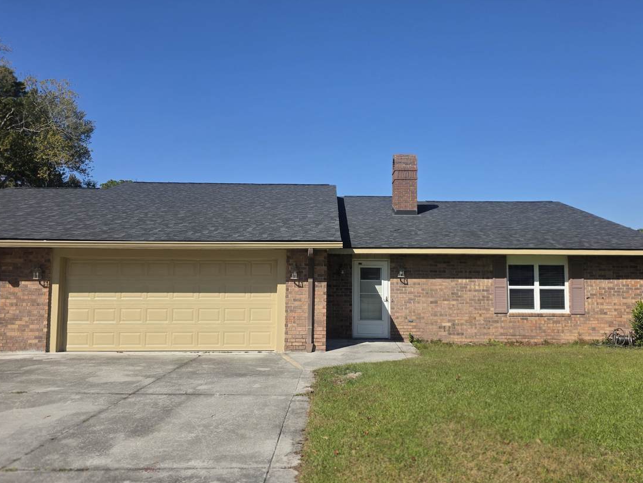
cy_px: 249
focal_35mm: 27
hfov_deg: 65.2
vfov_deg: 51.4
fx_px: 502
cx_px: 343
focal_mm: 6.3
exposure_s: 1/6809
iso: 80
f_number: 1.7
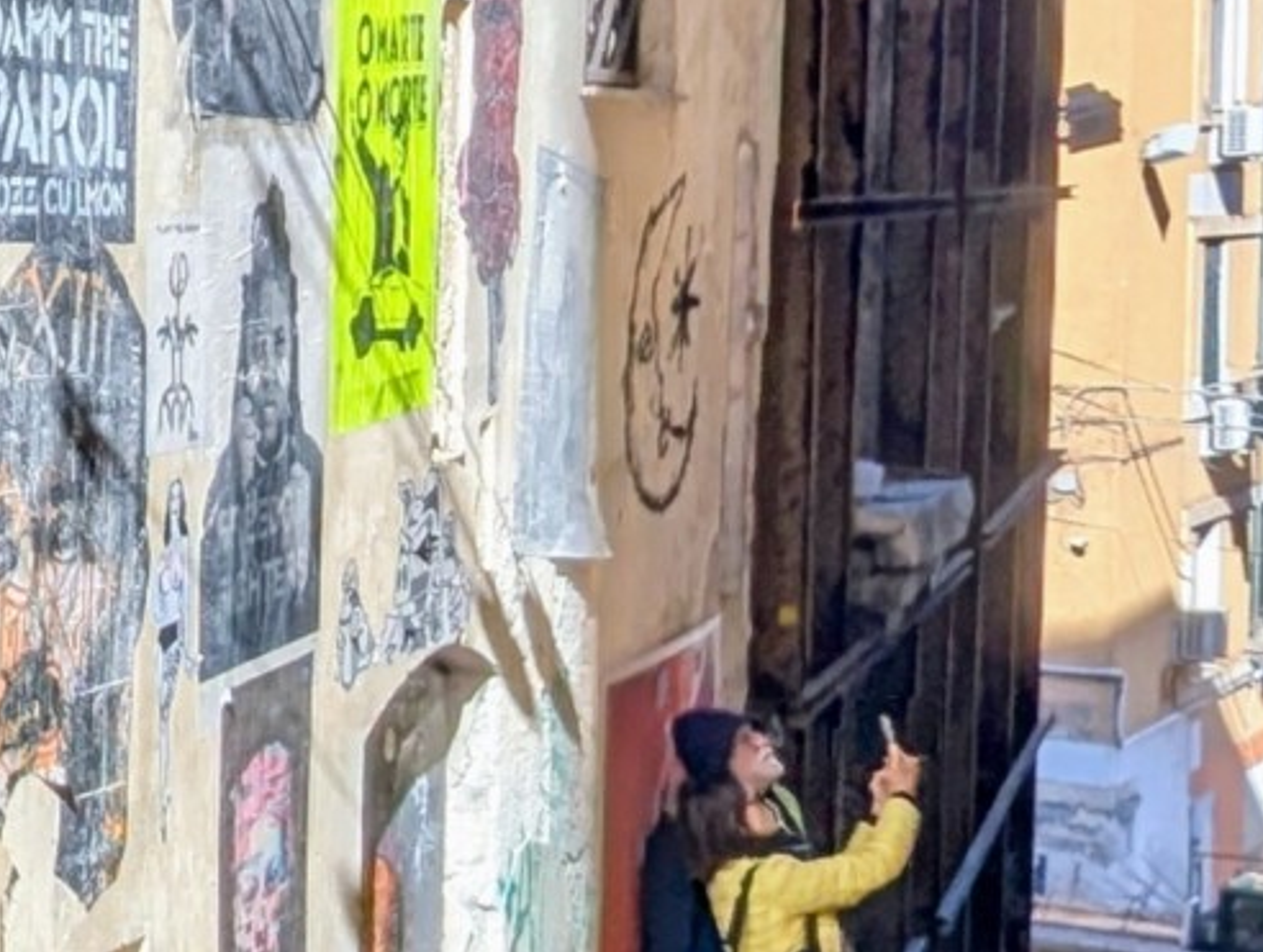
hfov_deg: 21.9
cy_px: 413
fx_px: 2413
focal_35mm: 66
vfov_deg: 22.3
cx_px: -837
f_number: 2.2
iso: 41
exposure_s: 1/1049
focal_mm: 1.95
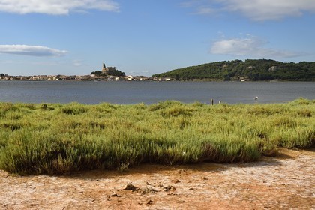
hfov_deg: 46.4
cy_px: 105
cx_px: 158
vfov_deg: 31.9
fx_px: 367
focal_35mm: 42
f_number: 13
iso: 200
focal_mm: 42
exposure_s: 1/400
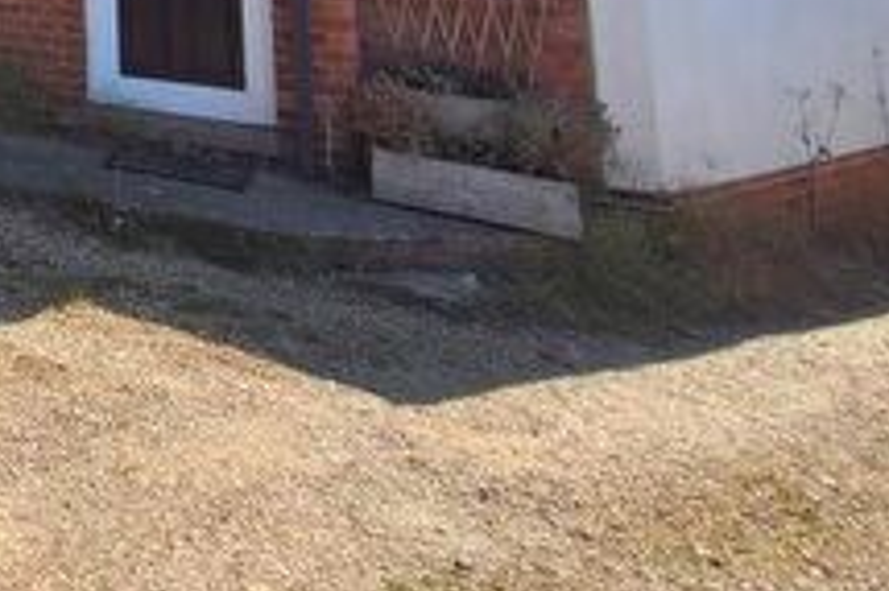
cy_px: -304
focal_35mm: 44
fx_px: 1086
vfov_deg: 23.9
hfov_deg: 30.7
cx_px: -360
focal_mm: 1.74
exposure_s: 1/825
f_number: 2.2
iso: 32
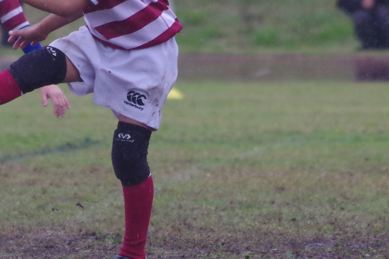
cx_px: 104
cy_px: 7
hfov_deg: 2.1
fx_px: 10815
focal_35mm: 1001
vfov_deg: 1.4
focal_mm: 260
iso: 1600
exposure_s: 1/800
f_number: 7.1
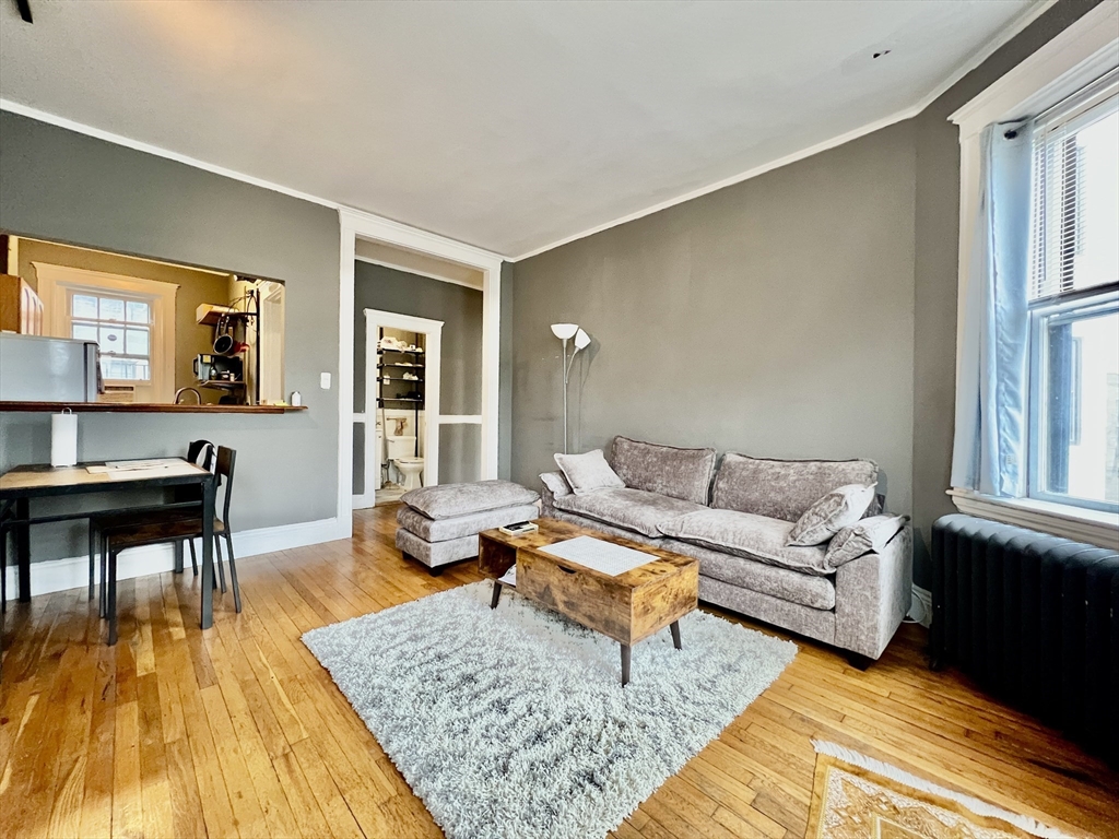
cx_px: 560
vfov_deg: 89.9
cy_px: 420
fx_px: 420
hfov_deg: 106.2
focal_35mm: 13
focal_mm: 1.57
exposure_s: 1/60
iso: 400
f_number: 1.8
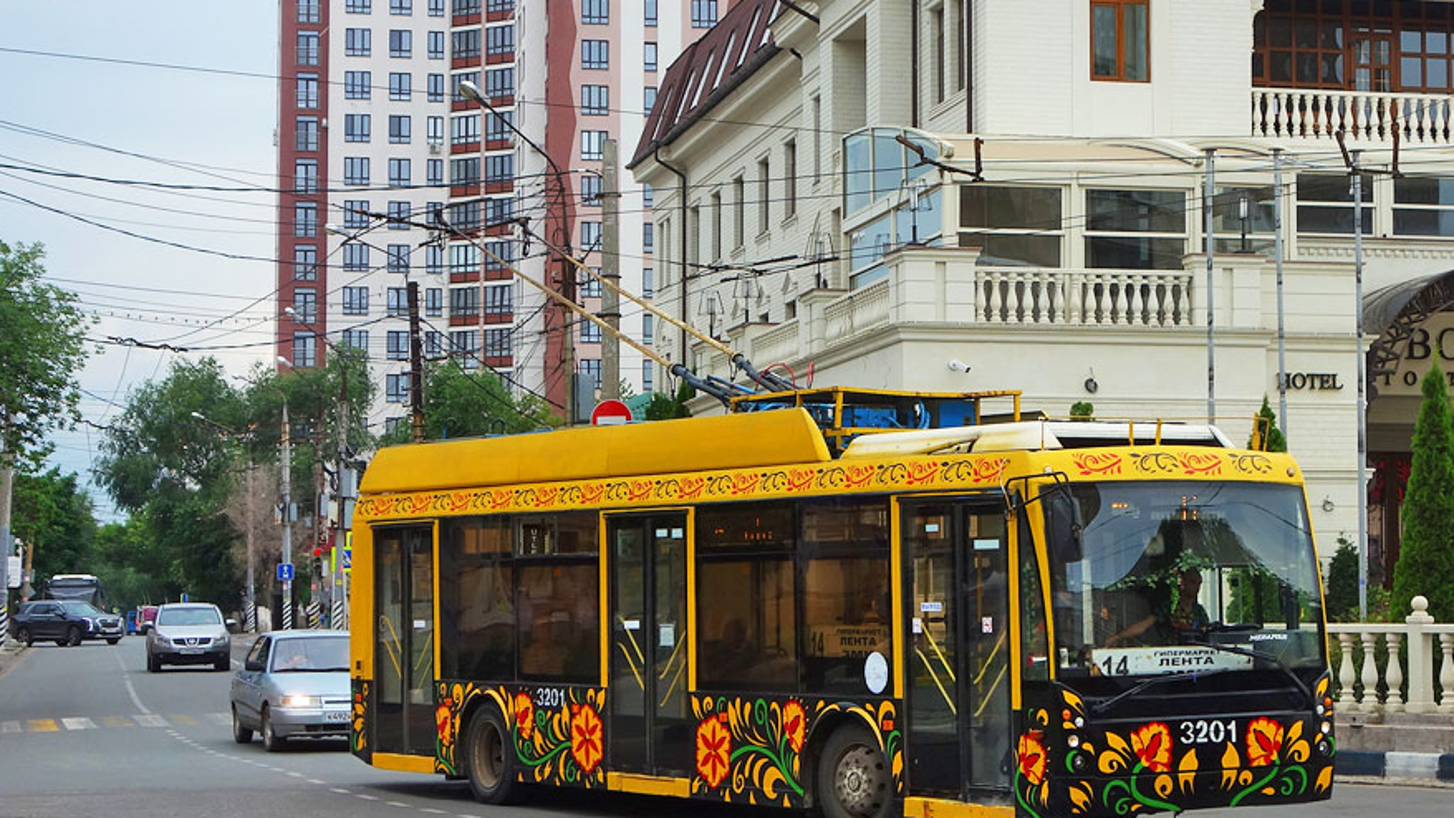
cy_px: 320
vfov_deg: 16.5
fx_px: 2815
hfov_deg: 28.8
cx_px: 917
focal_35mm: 73
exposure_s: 1/500
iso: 125
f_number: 4
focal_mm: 18.88
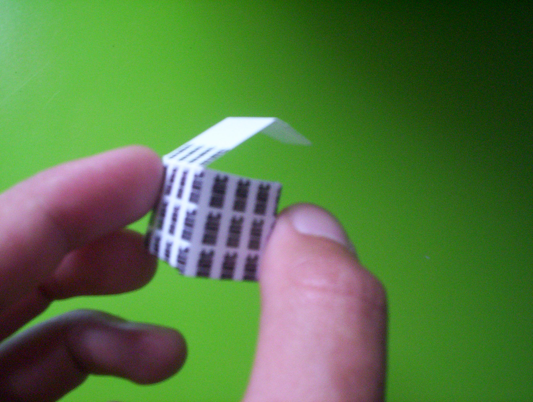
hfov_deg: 48.9
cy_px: 201
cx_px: 266
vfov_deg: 37.9
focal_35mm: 38
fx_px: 586
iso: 200
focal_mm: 4.99
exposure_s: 1/22.3
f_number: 4.5
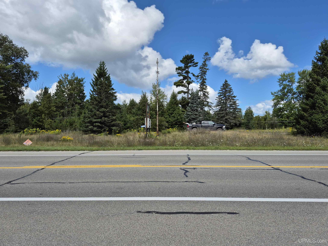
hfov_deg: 73.9
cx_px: 164
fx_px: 218
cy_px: 123
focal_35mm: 23
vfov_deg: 58.9
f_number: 1.8
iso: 25
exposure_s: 1/2004
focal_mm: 5.4
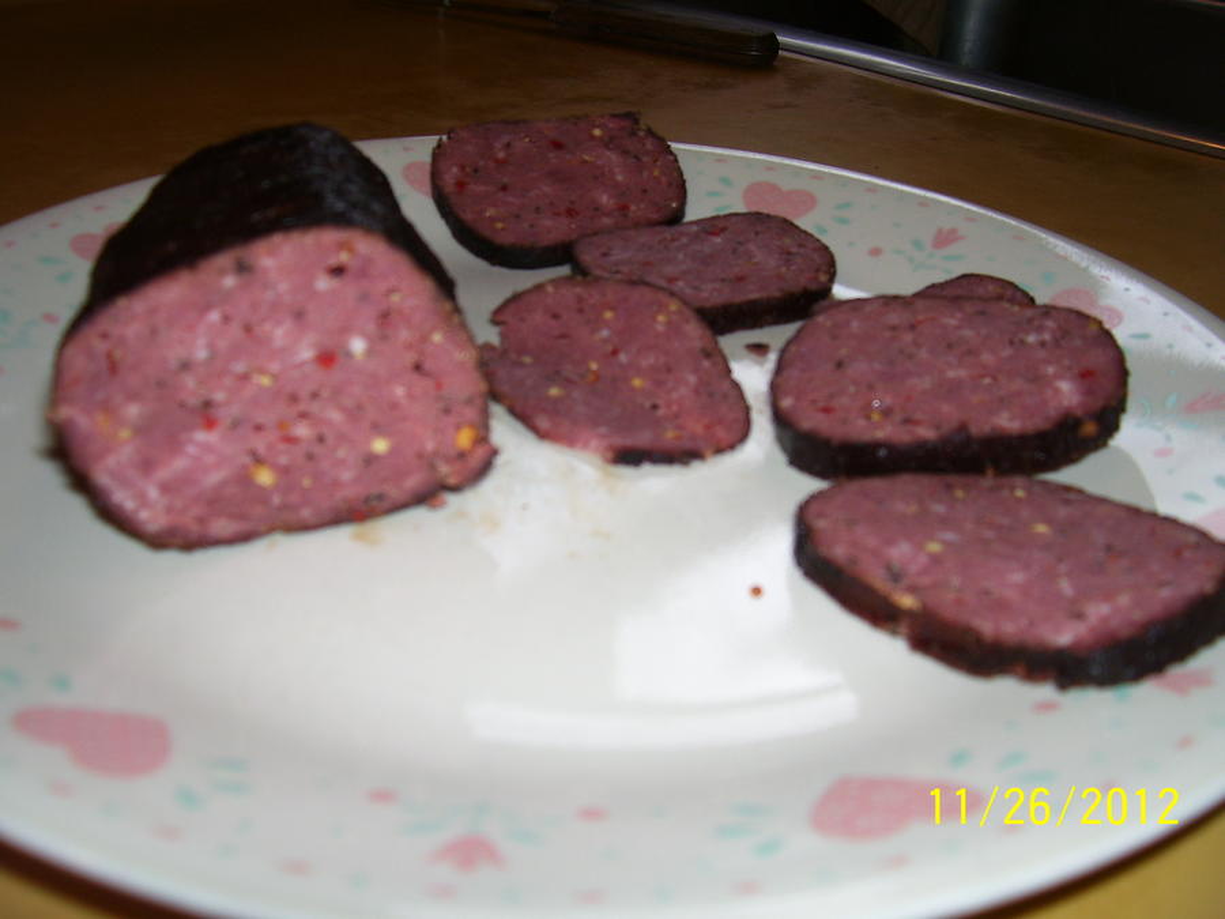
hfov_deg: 54.0
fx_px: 1203
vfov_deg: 41.8
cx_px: 612
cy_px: 460
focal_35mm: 34
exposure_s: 1/60
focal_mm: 5.6
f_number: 2.7
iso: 80
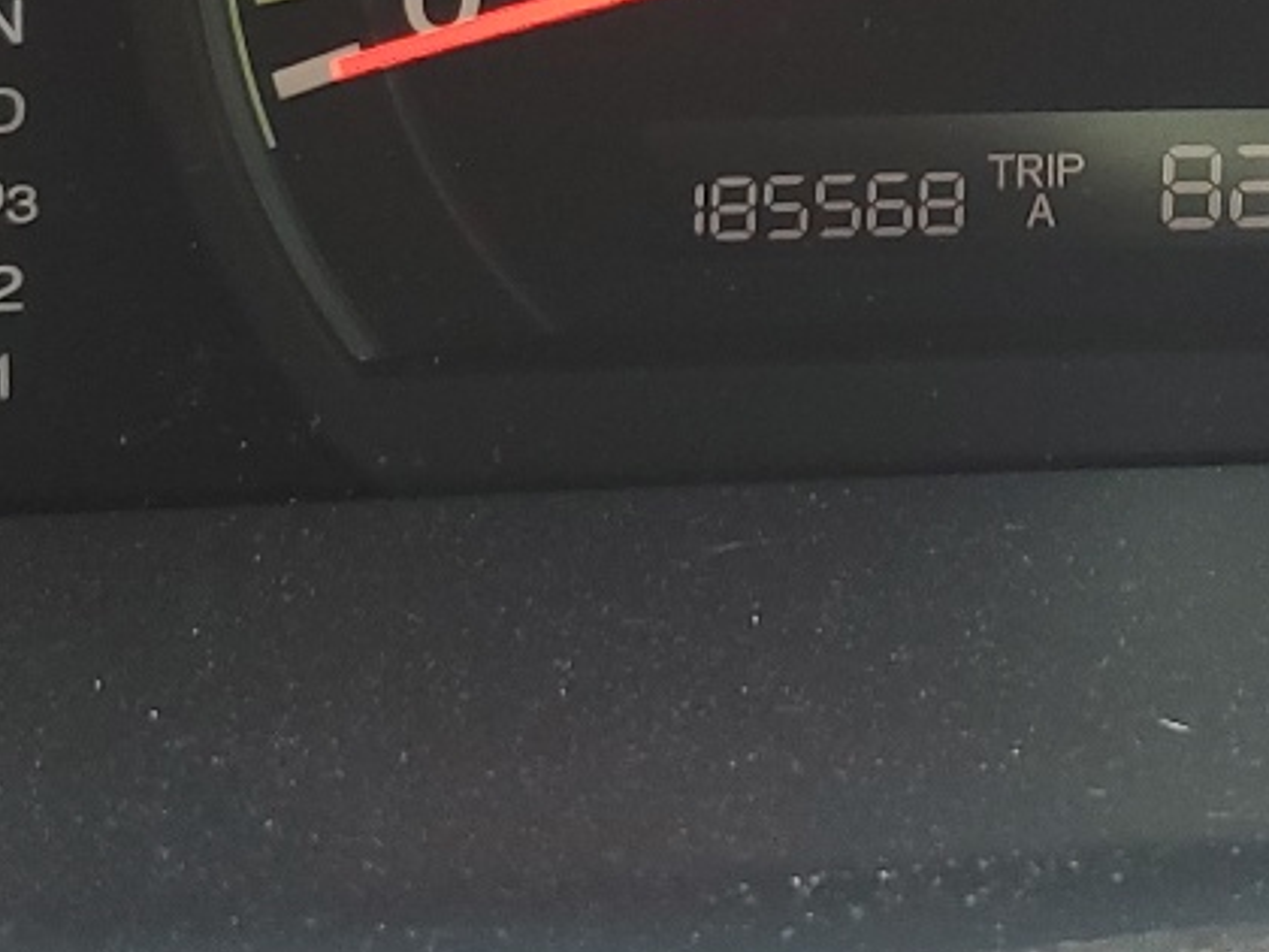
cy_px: -287
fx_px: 3629
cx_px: 1033
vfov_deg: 14.3
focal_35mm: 99
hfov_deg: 19.6
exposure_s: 1/120
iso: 75
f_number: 1.5
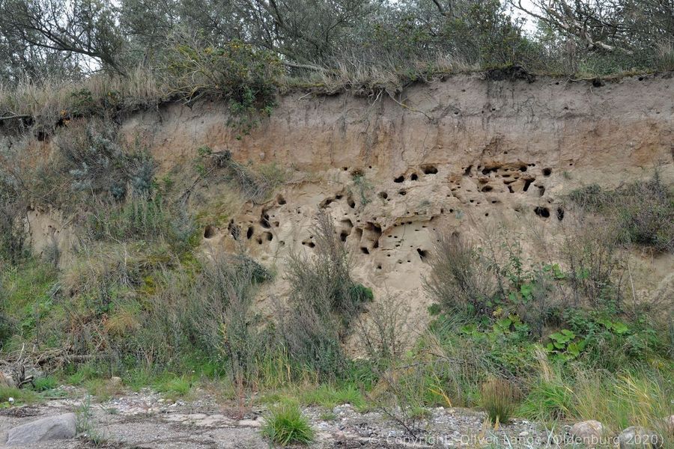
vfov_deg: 35.5
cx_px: 337
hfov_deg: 51.3
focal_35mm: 38
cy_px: 224
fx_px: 702
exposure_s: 1/125
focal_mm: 25
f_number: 8
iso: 200
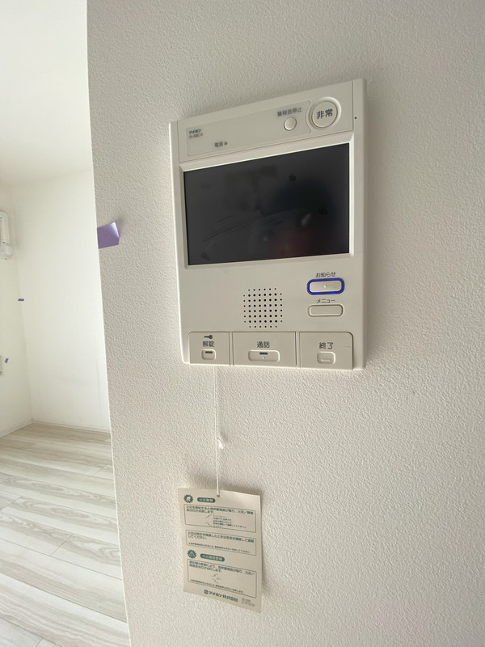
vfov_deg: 106.2
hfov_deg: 89.9
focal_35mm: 13
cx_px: 242
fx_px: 243
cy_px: 324
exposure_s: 1/122
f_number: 2.4
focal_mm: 1.54
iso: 25
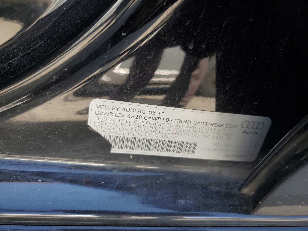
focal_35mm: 26
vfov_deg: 53.1
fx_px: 231
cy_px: 116
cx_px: 154
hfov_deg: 67.3
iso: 50
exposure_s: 1/294
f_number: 1.5
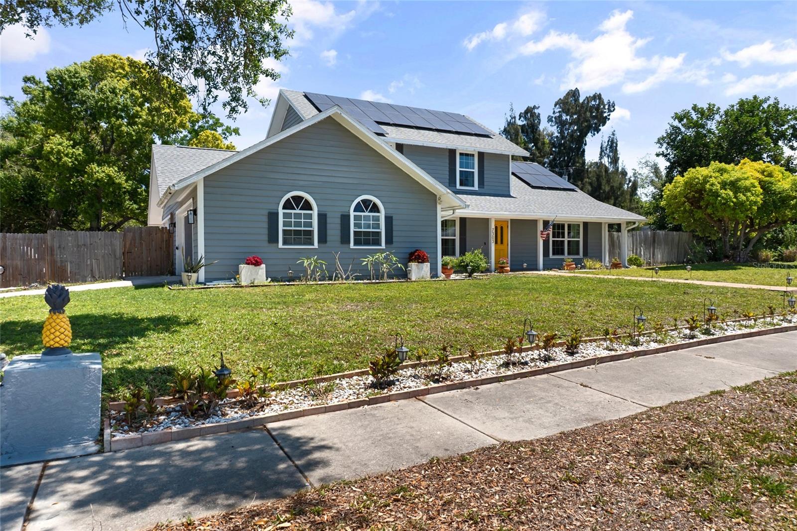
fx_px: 531
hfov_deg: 73.8
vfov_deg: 53.1
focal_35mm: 24
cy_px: 266
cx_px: 398
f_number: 8
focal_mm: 16
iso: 400
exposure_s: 1/320
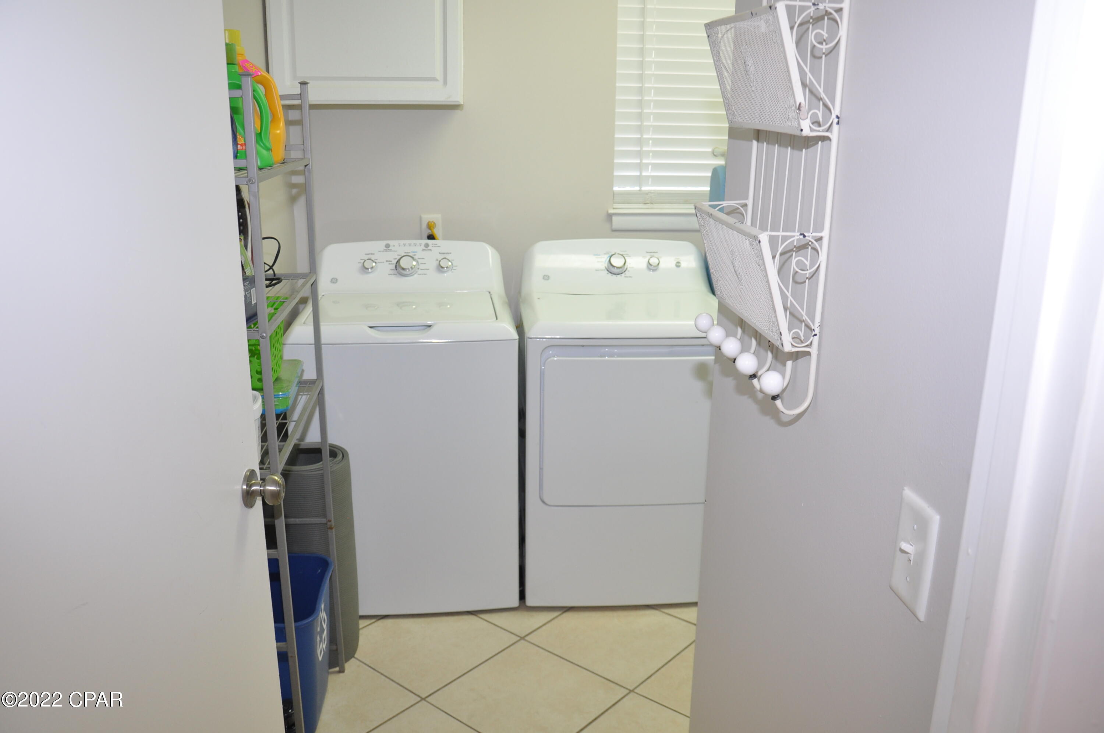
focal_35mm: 32
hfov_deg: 59.6
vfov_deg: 41.6
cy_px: 366
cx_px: 552
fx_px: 965
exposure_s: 1/60
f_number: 5
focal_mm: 21
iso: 400
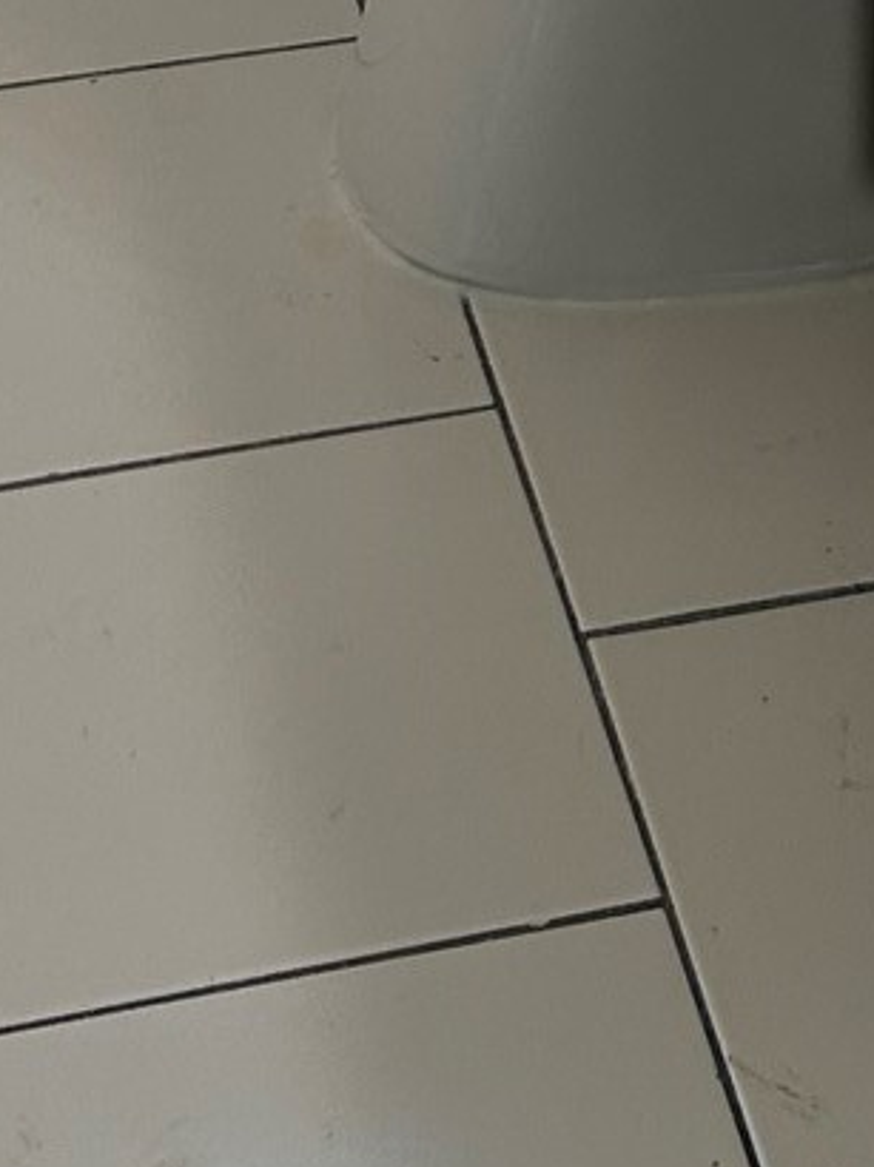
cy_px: -1665
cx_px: 754
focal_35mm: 130
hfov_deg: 11.3
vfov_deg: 12.1
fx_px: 4381
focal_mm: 5.7
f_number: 1.5
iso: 80
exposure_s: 1/120
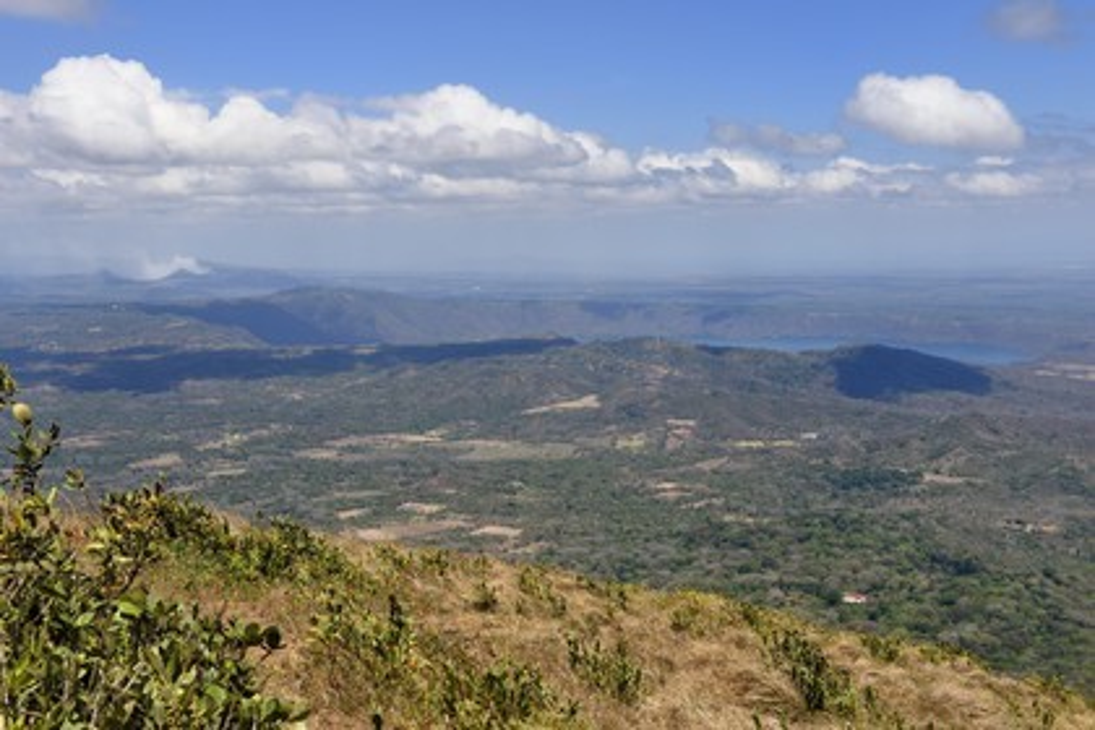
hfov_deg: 41.1
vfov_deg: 28.1
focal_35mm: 48
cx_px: 548
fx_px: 1460
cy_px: 365
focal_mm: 48
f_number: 11
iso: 200
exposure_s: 1/400
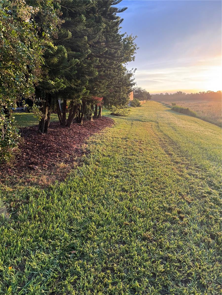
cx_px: 111
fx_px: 205
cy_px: 148
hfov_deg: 56.8
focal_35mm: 24
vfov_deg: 71.6
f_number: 1.78
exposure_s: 1/221
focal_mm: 6.76
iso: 64
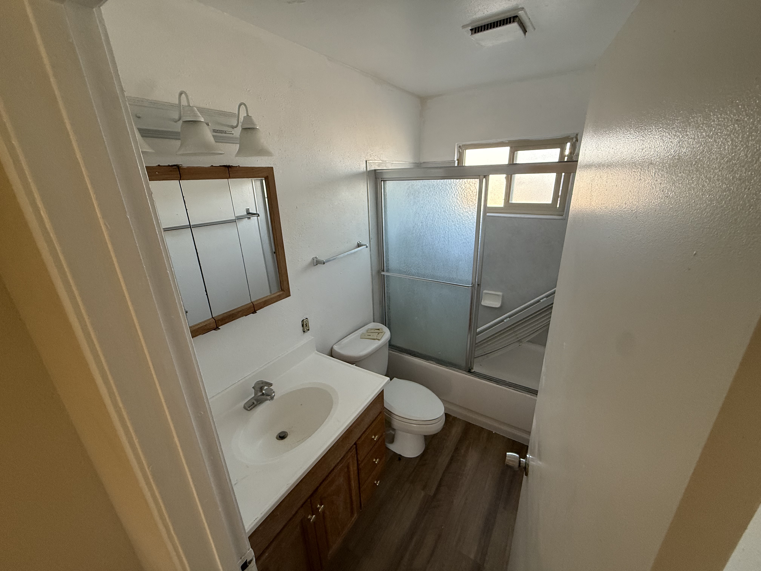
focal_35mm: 14
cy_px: 286
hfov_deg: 102.1
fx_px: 308
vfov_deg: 85.7
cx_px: 380
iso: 200
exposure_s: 1/99
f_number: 2.2
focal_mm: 2.22
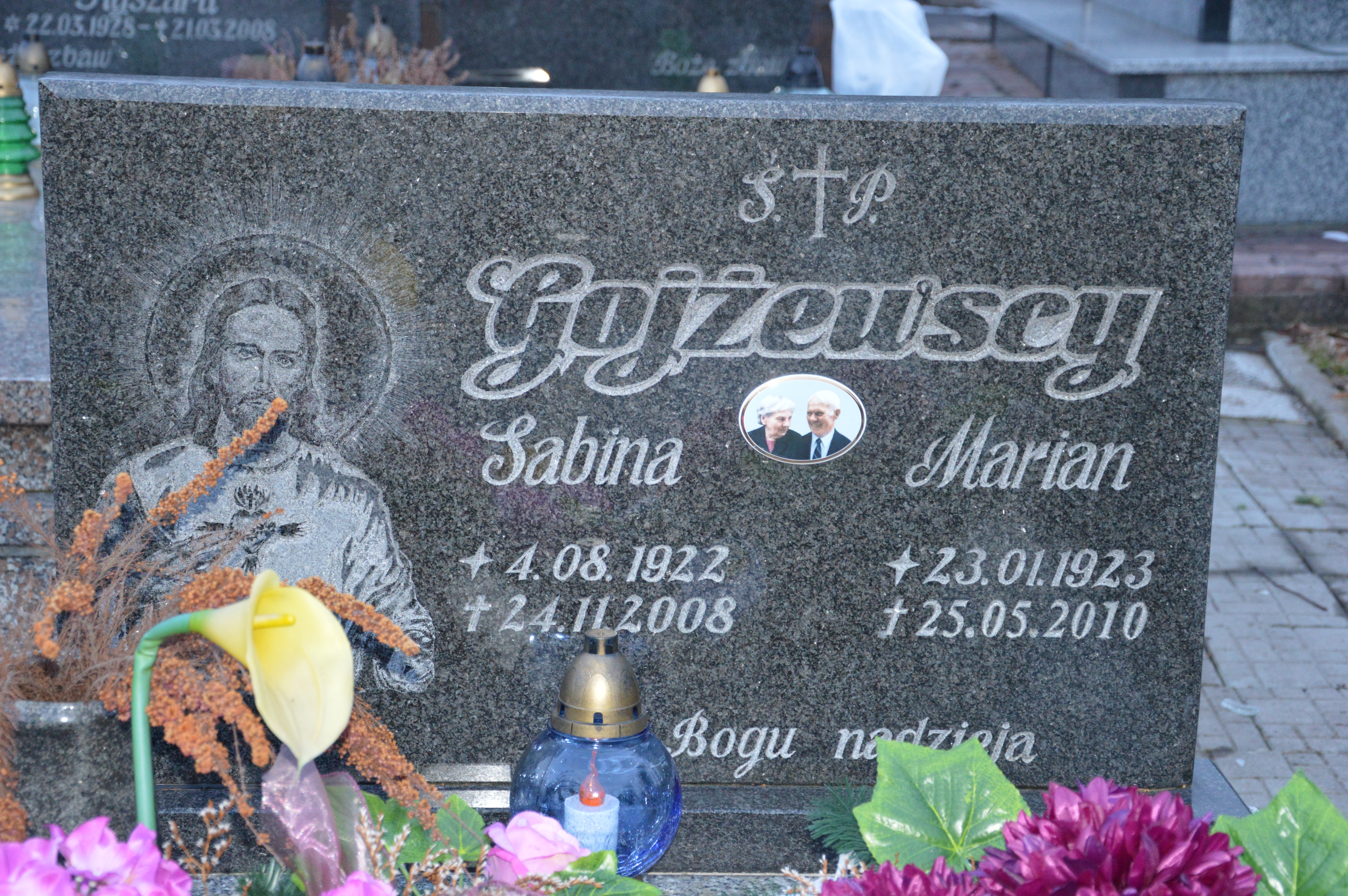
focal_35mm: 72
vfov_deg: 18.9
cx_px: 674
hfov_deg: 28.1
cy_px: 448
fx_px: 2694
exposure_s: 1/60
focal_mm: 48
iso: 1400
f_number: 4.8
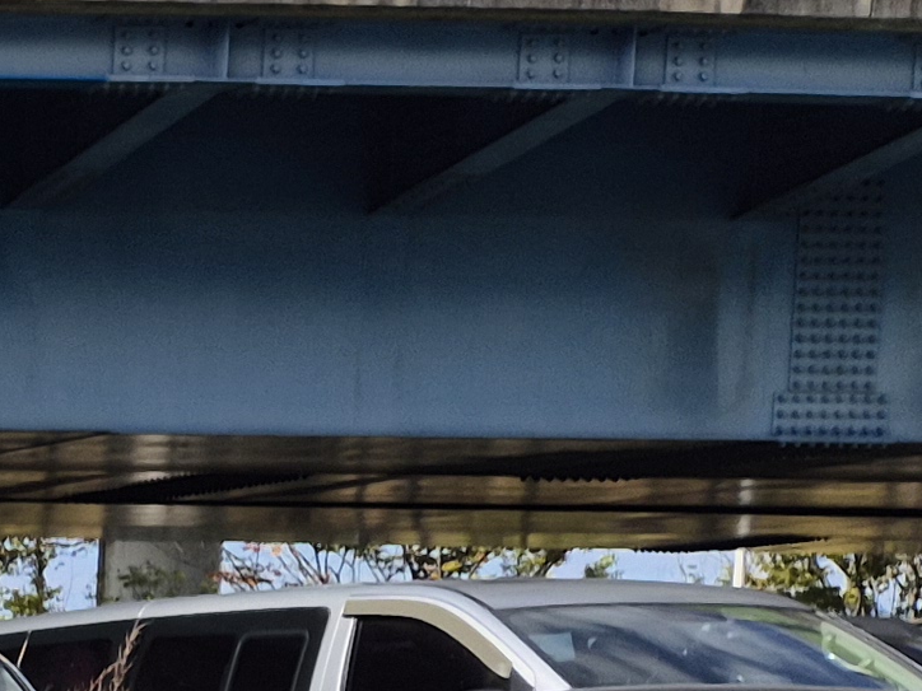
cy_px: 1115
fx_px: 3383
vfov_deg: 11.1
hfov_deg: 12.2
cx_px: -1330
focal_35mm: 127
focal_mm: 5.4
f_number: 1.8
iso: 25
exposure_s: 1/2036
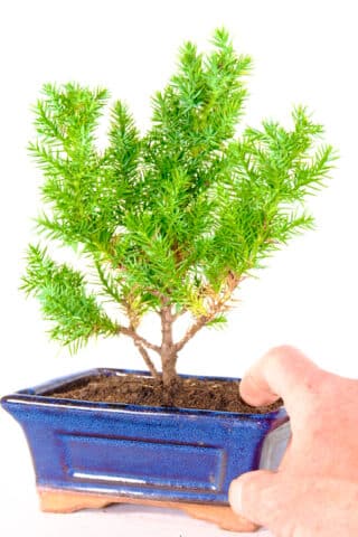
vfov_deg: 11.2
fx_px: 2730
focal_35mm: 183
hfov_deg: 7.5
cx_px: 179
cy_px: 268
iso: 500
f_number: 10
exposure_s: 1/8
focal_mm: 121.8
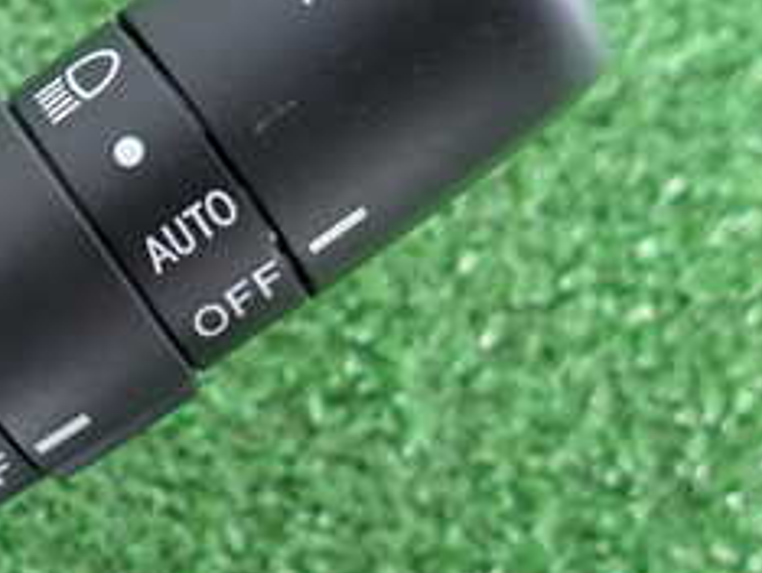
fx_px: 1410
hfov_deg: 26.9
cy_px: 443
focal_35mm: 64
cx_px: -147
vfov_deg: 22.7
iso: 320
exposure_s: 1/30
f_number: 2
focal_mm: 4.5
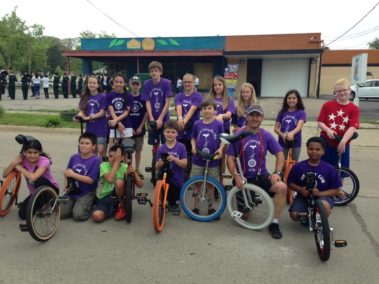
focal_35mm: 33
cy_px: 142
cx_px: 190
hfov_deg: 55.4
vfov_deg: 42.9
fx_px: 361
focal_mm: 4.12
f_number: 2.4
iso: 50
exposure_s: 1/387
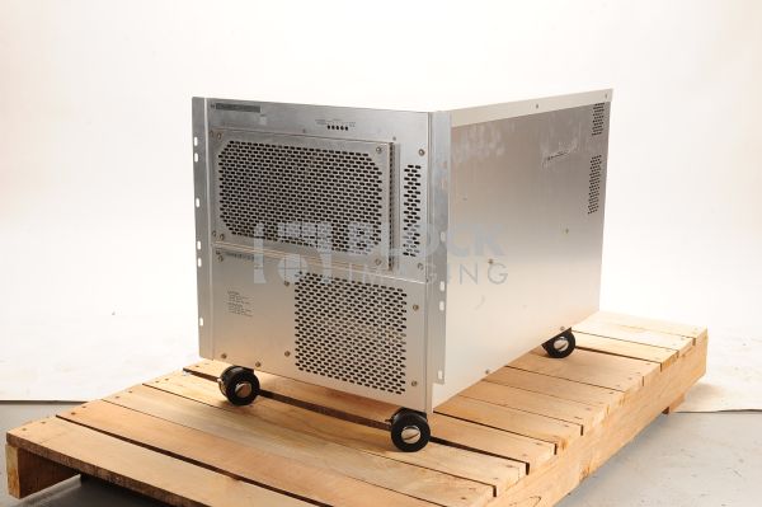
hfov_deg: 39.6
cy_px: 254
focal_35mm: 50
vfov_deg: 26.9
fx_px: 1057
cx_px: 381
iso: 320
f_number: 11
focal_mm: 50
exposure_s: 1/160
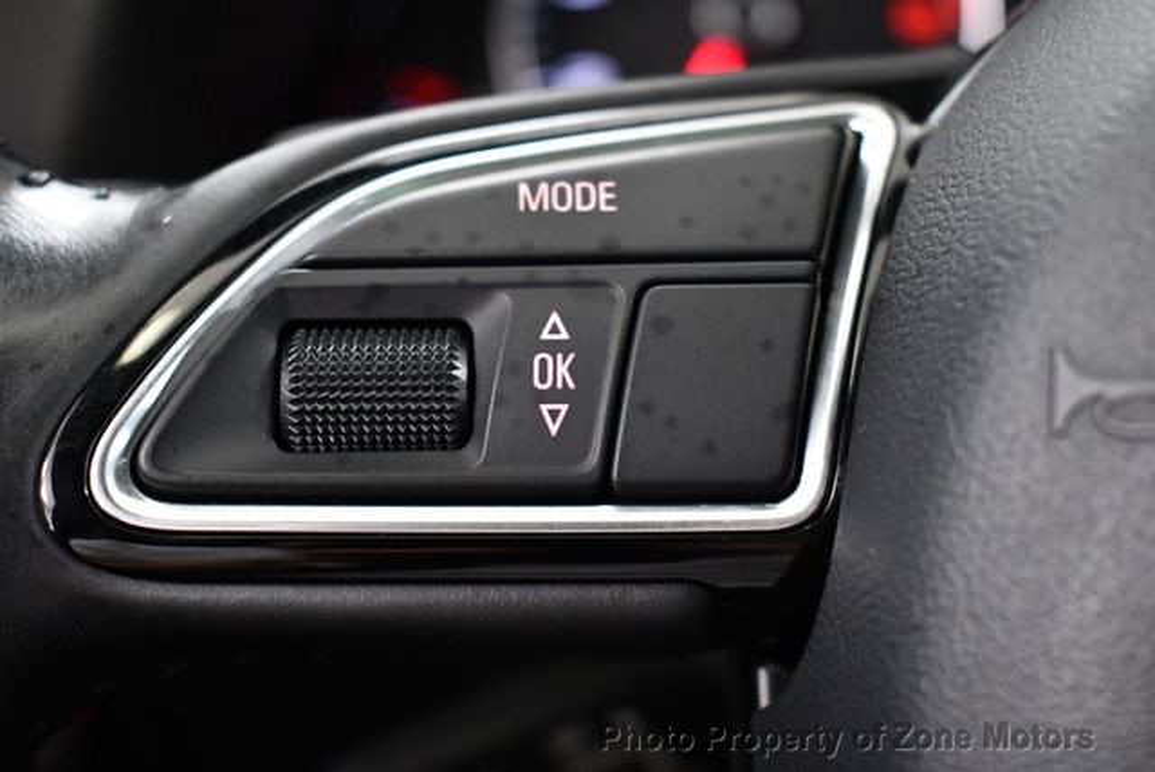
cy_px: 386
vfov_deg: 24.2
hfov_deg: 35.6
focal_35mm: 56
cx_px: 578
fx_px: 1798
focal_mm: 28
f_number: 4.2
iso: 3600
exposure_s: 1/60
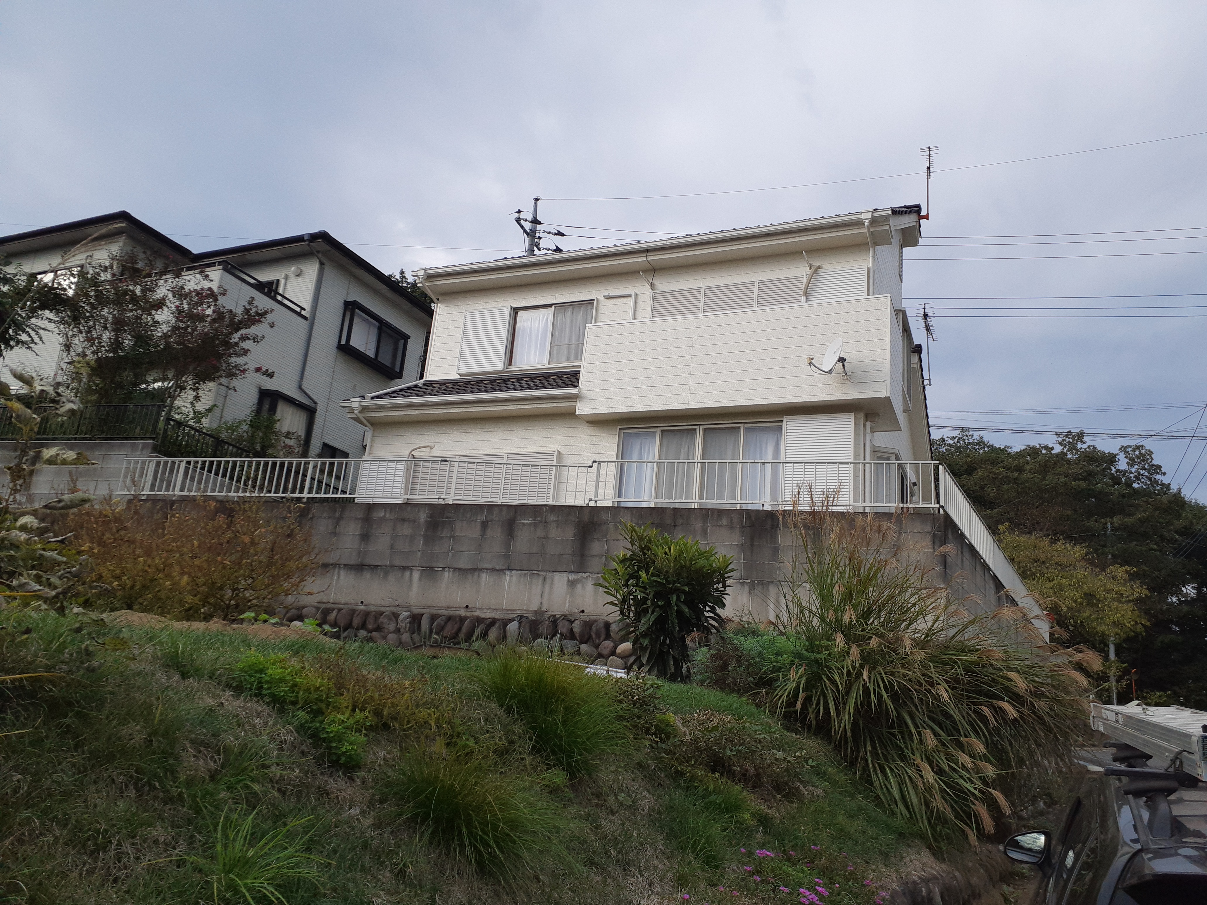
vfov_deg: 51.4
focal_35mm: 27
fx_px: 941
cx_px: 604
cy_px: 452
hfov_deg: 65.3
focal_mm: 3.6
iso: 40
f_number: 1.9
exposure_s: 1/915
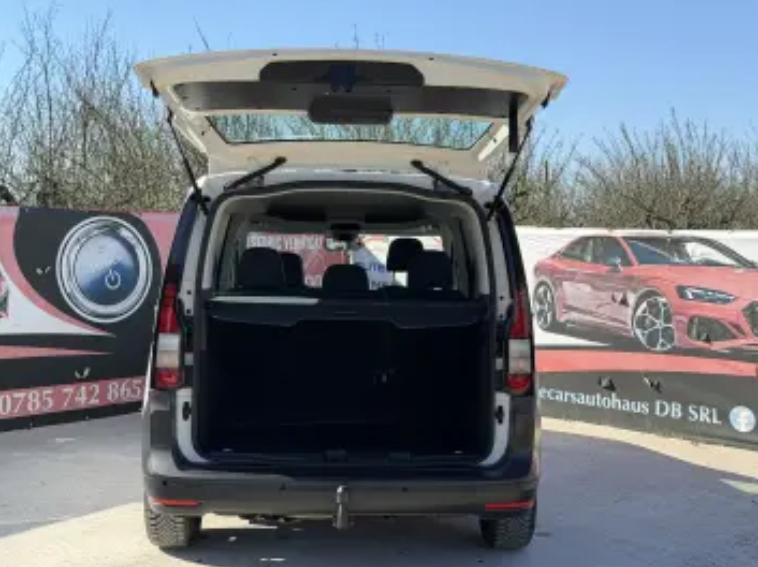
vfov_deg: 29.6
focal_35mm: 49
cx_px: 374
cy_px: 288
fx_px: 1072
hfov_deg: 38.9
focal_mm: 6.76
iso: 64
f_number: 1.78
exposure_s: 1/1931
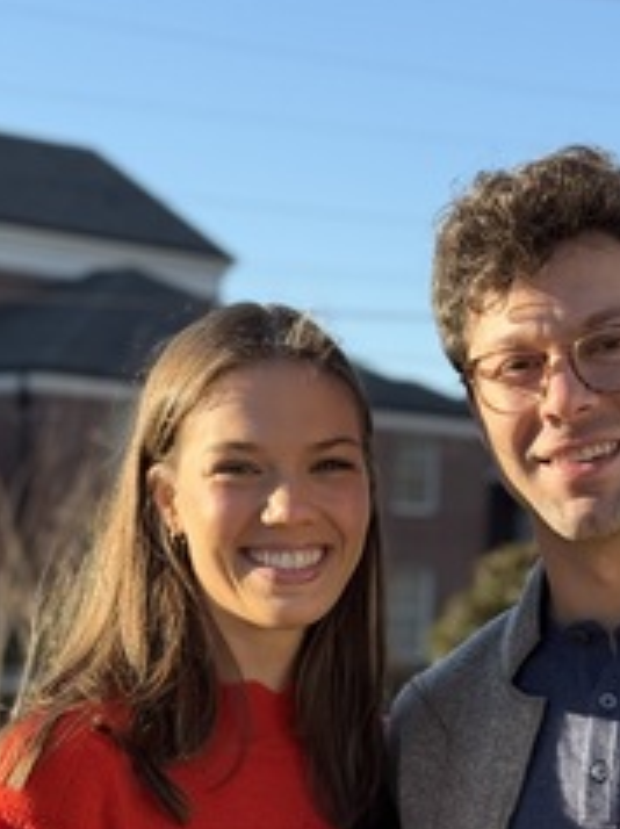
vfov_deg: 19.0
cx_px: 465
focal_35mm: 101
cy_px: 791
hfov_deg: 14.6
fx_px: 2416
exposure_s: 1/1931
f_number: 1.78
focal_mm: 6.76
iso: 64
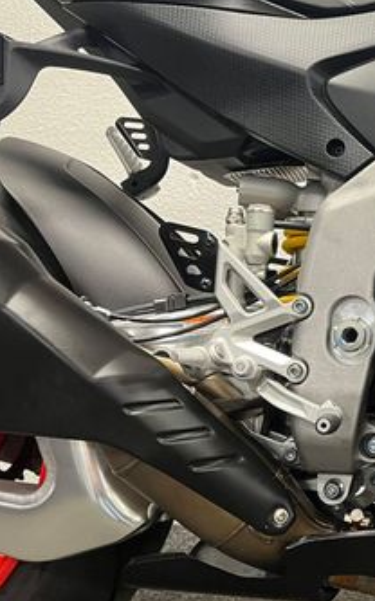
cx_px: 489
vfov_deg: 38.1
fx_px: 867
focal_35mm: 53
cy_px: 258
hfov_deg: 21.9
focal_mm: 5.1
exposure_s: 1/50
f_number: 1.6
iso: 250
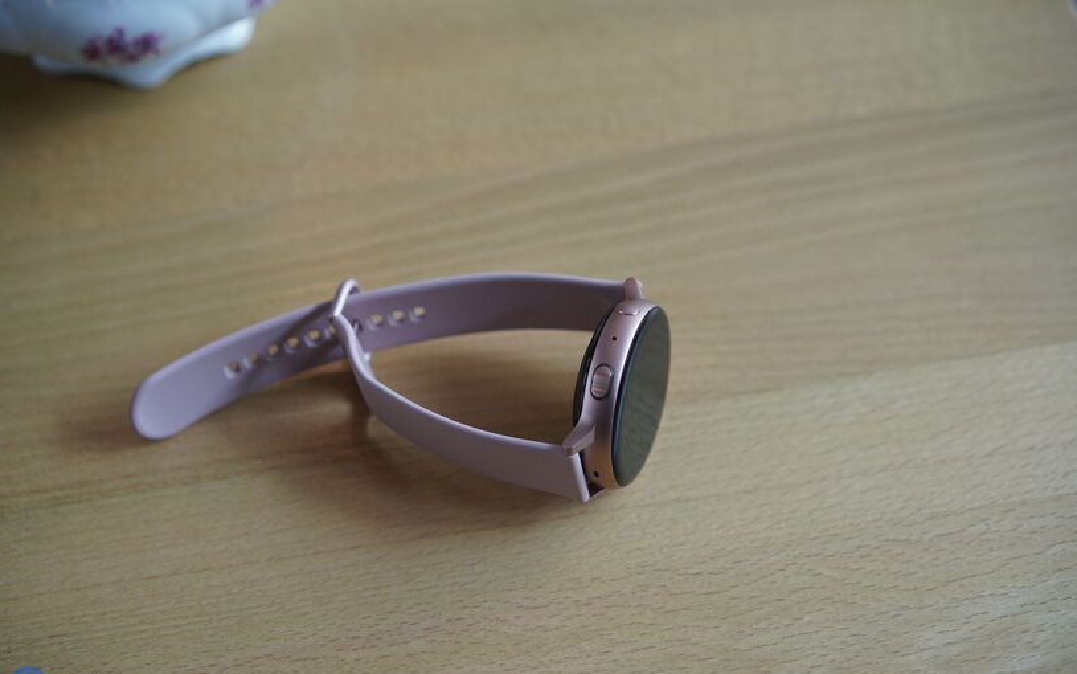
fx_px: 1673
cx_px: 542
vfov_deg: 22.8
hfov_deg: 35.7
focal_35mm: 57
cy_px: 354
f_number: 3.5
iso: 800
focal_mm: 55
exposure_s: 1/320
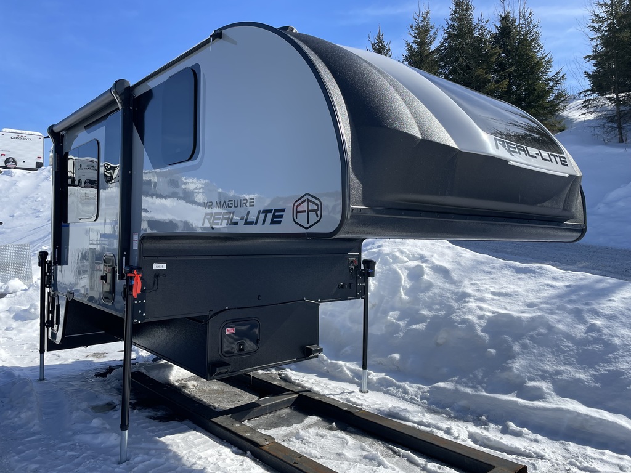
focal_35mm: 26
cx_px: 316
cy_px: 236
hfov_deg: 67.3
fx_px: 474
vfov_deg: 53.1
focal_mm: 4.2
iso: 32
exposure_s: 1/3205
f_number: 1.6
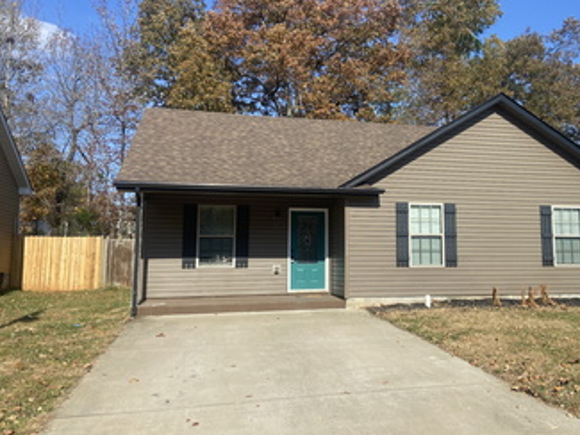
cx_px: 355
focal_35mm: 32
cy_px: 209
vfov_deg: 44.2
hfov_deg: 56.3
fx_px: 536
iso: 32
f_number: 1.8
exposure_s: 1/2890
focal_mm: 4.25
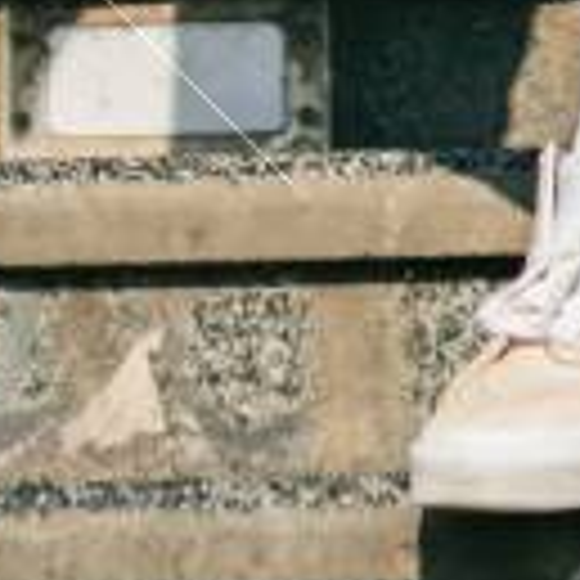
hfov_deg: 3.9
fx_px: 8536
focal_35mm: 450
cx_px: 513
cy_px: -1929
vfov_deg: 3.6
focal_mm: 35
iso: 200
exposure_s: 1/4000
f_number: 1.7
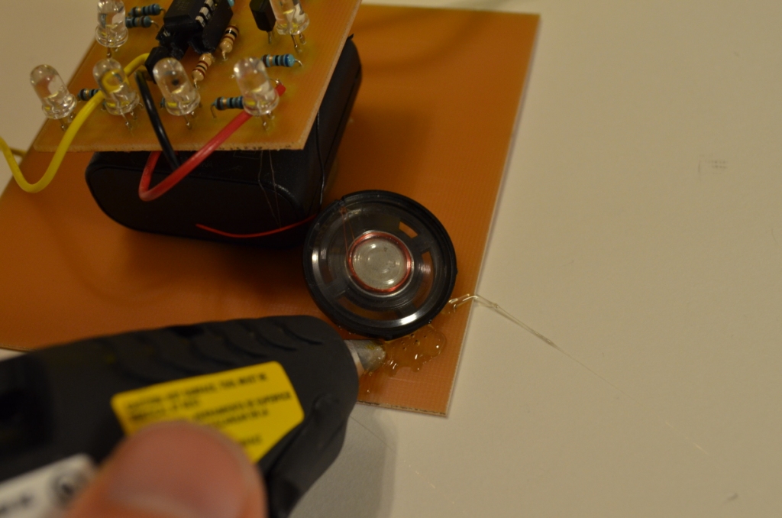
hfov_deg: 41.2
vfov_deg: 27.9
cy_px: 259
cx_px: 391
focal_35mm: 48
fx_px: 1040
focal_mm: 32
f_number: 7.1
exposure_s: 1/30
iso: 800
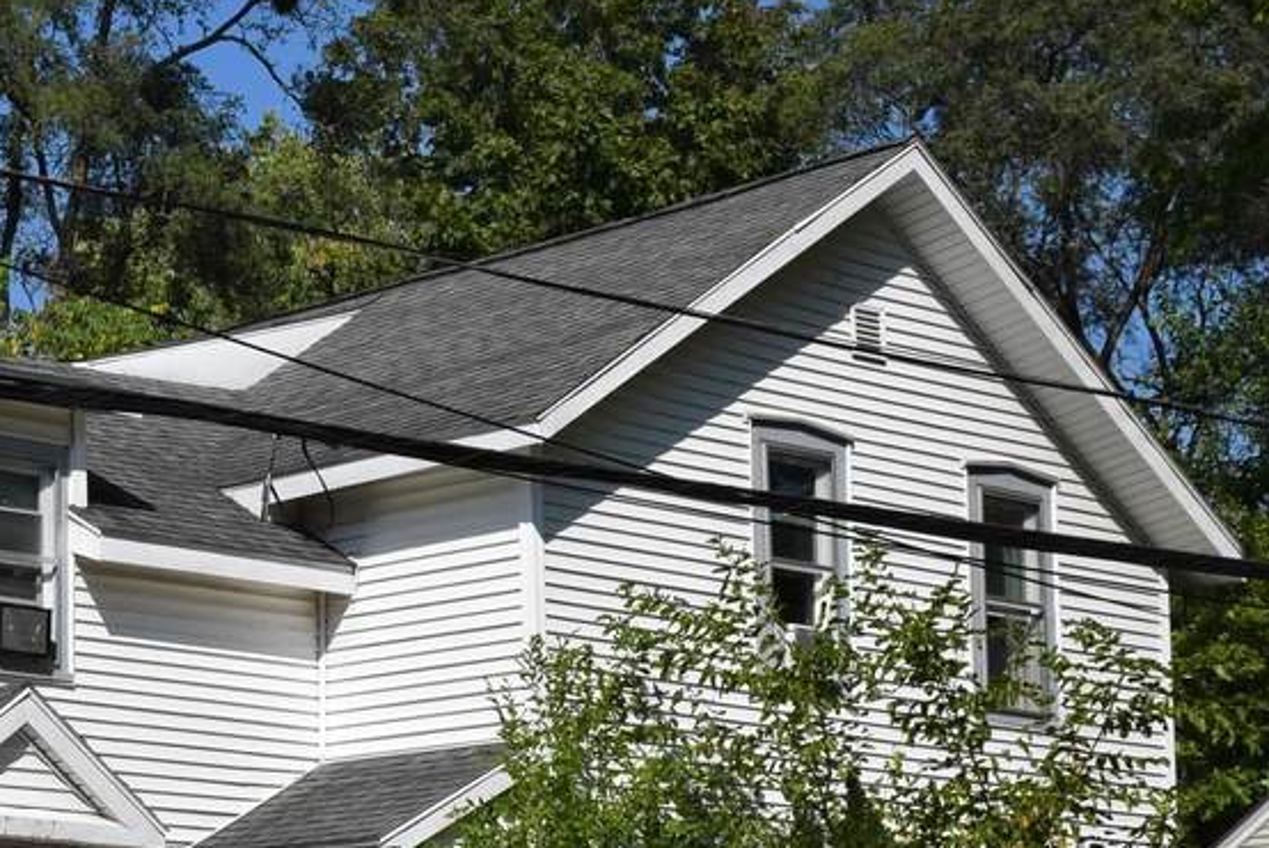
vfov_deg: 13.1
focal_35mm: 104
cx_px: -5
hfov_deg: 19.1
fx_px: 3668
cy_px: 733
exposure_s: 1/500
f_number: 11
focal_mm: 30
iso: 200
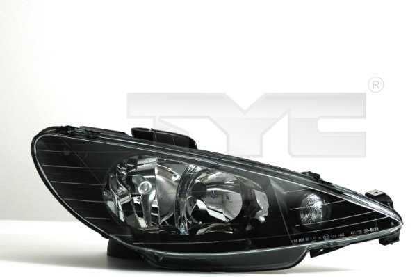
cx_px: 208
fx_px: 1301
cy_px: 138
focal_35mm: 112
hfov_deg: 18.2
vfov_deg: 12.1
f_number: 6.3
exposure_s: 1/60
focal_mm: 75
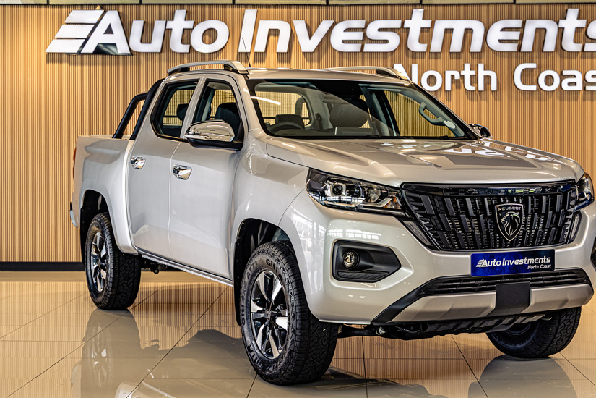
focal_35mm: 62
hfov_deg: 32.3
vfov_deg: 21.9
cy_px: 161
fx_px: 1026
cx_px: 332
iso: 500
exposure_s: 1/125
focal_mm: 50
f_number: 4.5
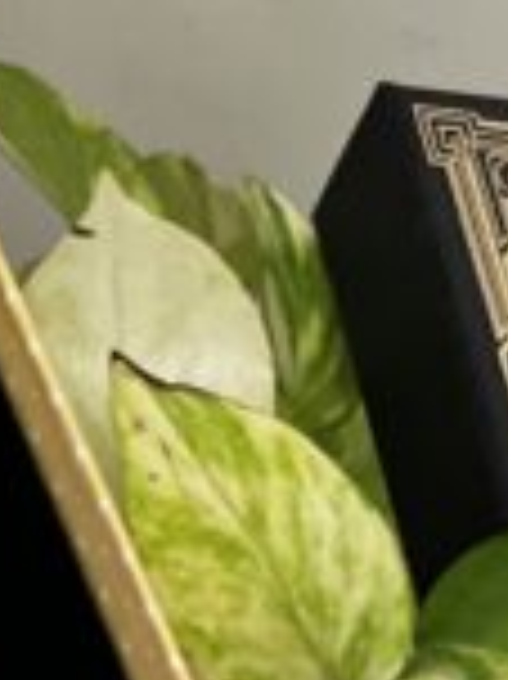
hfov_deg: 12.9
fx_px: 2253
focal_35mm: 115
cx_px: 193
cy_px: 1281
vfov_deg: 14.7
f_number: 1.6
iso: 500
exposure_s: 1/25
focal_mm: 5.1
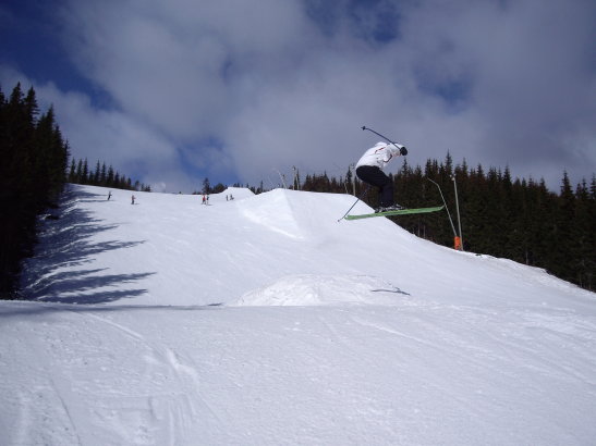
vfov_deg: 37.7
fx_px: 654
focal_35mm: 38
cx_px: 298
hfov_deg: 49.0
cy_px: 223
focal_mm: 6.2
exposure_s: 1/2000
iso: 64
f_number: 4.3
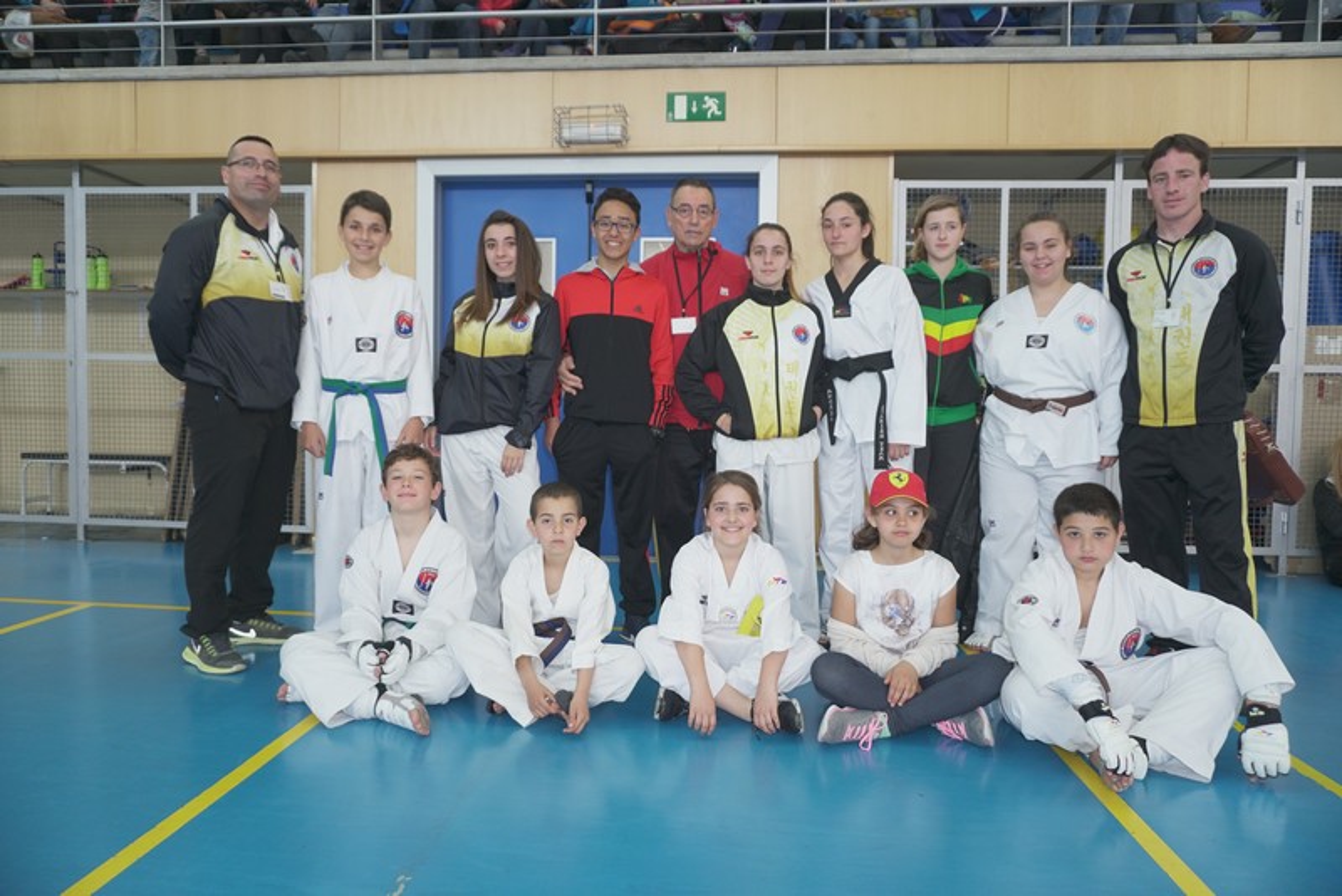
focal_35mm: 24
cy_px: 448
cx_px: 671
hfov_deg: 73.7
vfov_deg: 53.2
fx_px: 895
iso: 500
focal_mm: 16
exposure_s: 1/60
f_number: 3.5
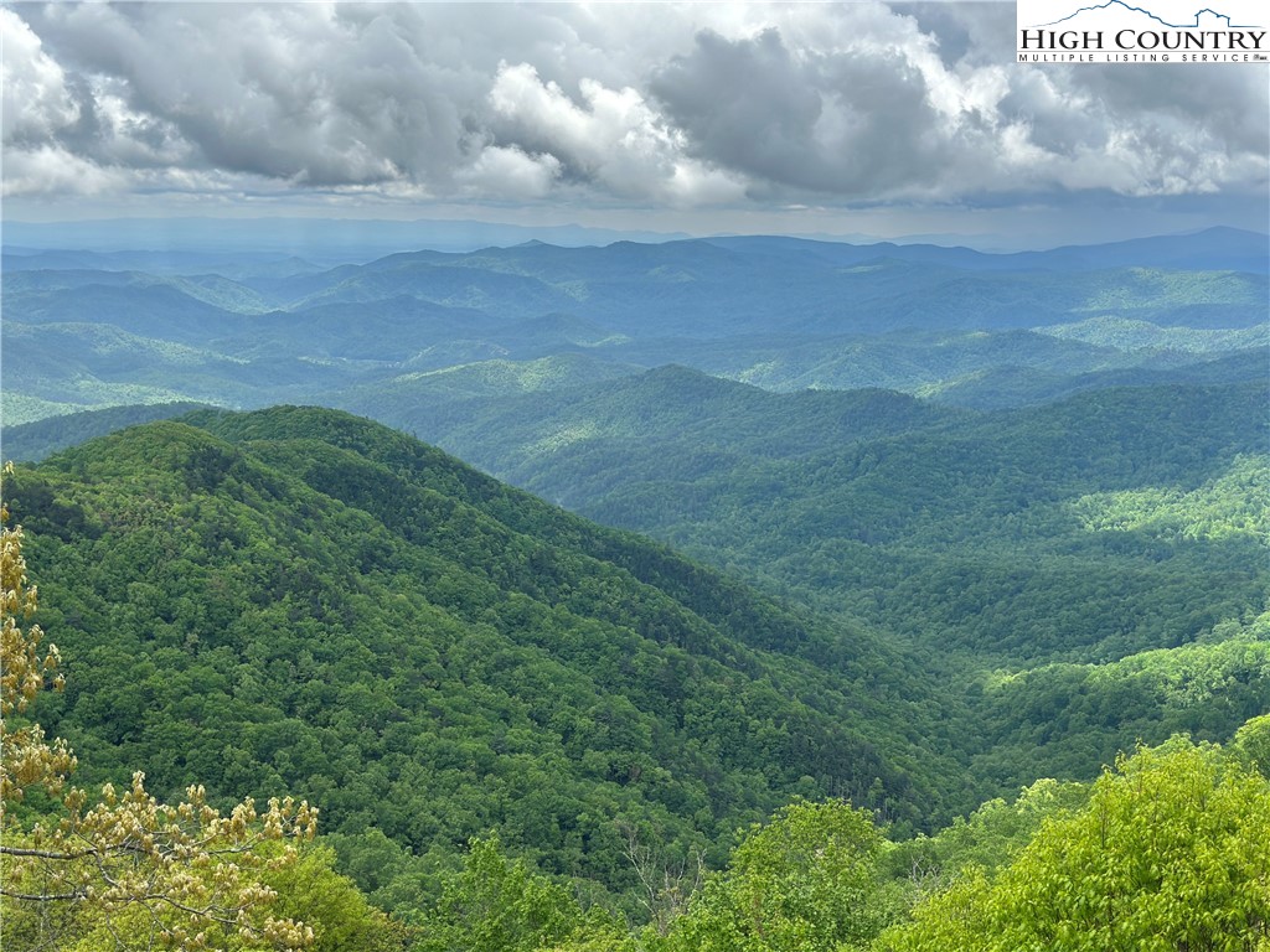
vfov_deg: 30.3
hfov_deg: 39.7
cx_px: 635
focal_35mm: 48
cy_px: 476
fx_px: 1761
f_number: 1.78
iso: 100
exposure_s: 1/4566
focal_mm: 6.86
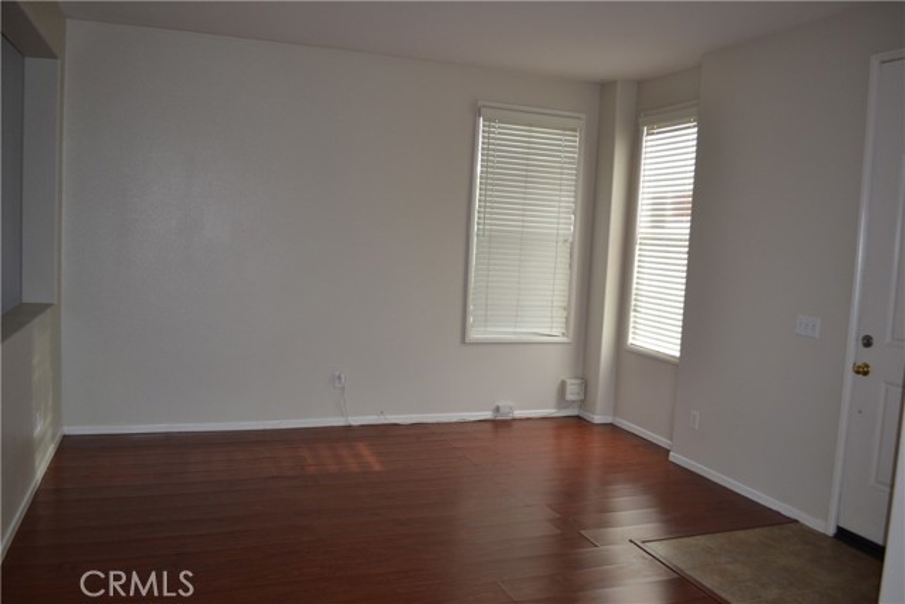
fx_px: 754
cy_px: 302
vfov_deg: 43.6
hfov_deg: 61.9
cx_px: 452
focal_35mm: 30
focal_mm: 20
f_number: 3.8
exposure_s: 1/60
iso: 500
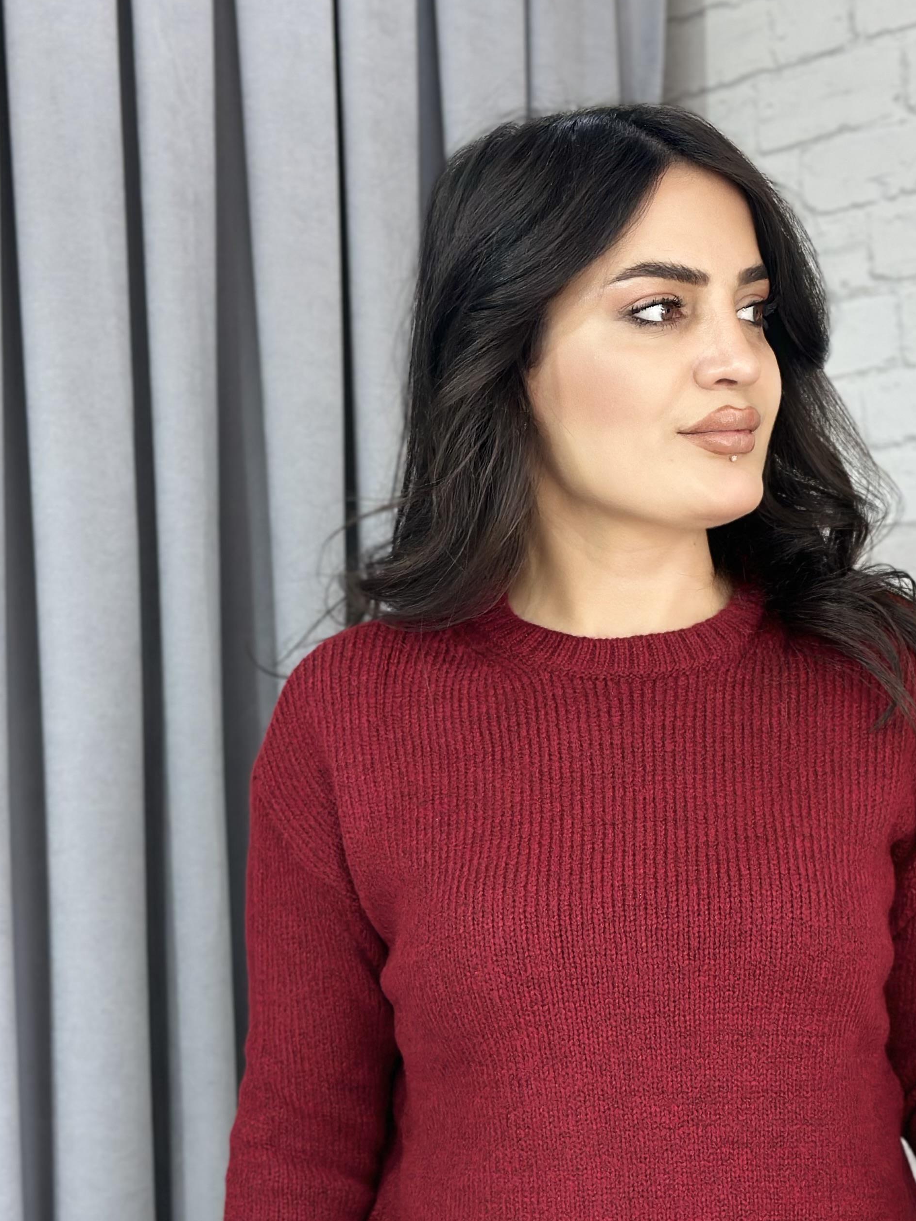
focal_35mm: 77
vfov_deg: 25.1
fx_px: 2717
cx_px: 676
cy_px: 904
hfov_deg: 19.0
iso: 64
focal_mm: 6.86
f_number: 1.78
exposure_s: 1/100
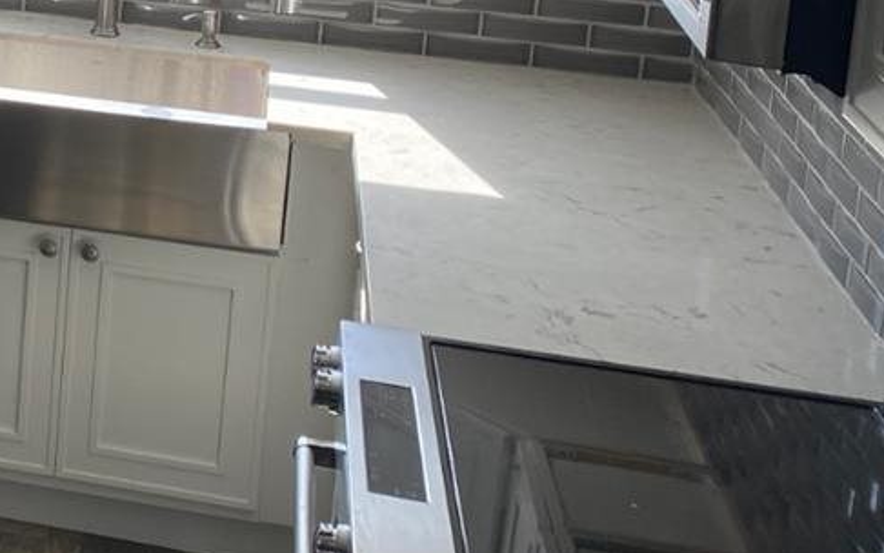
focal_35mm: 85
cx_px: -415
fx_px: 2048
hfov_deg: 20.9
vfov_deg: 14.8
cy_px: -116
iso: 32
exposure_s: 1/315
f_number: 1.8
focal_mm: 4.25
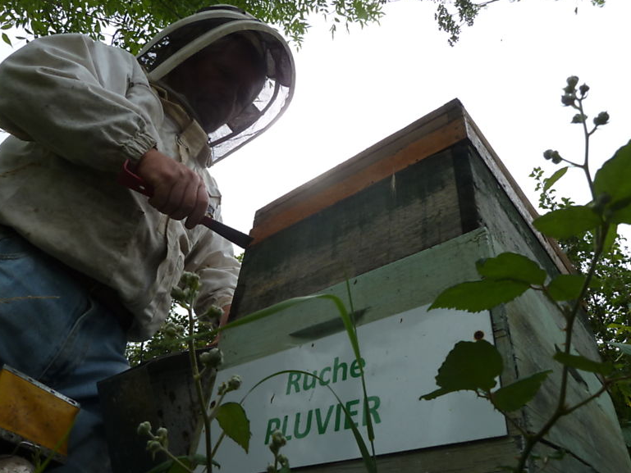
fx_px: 474
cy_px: 241
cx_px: 317
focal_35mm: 26
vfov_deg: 53.1
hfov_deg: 67.3
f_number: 4
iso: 80
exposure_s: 1/400
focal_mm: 4.1
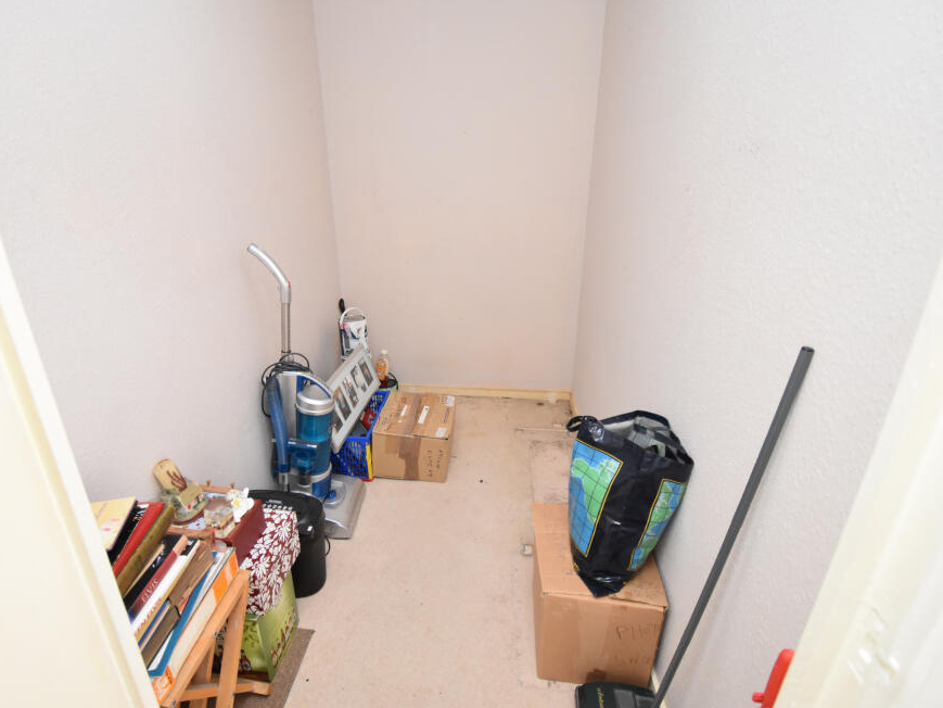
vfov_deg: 74.7
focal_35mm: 17
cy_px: 350
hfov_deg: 90.4
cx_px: 405
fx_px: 463
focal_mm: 10
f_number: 4.5
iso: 1600
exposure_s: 1/125
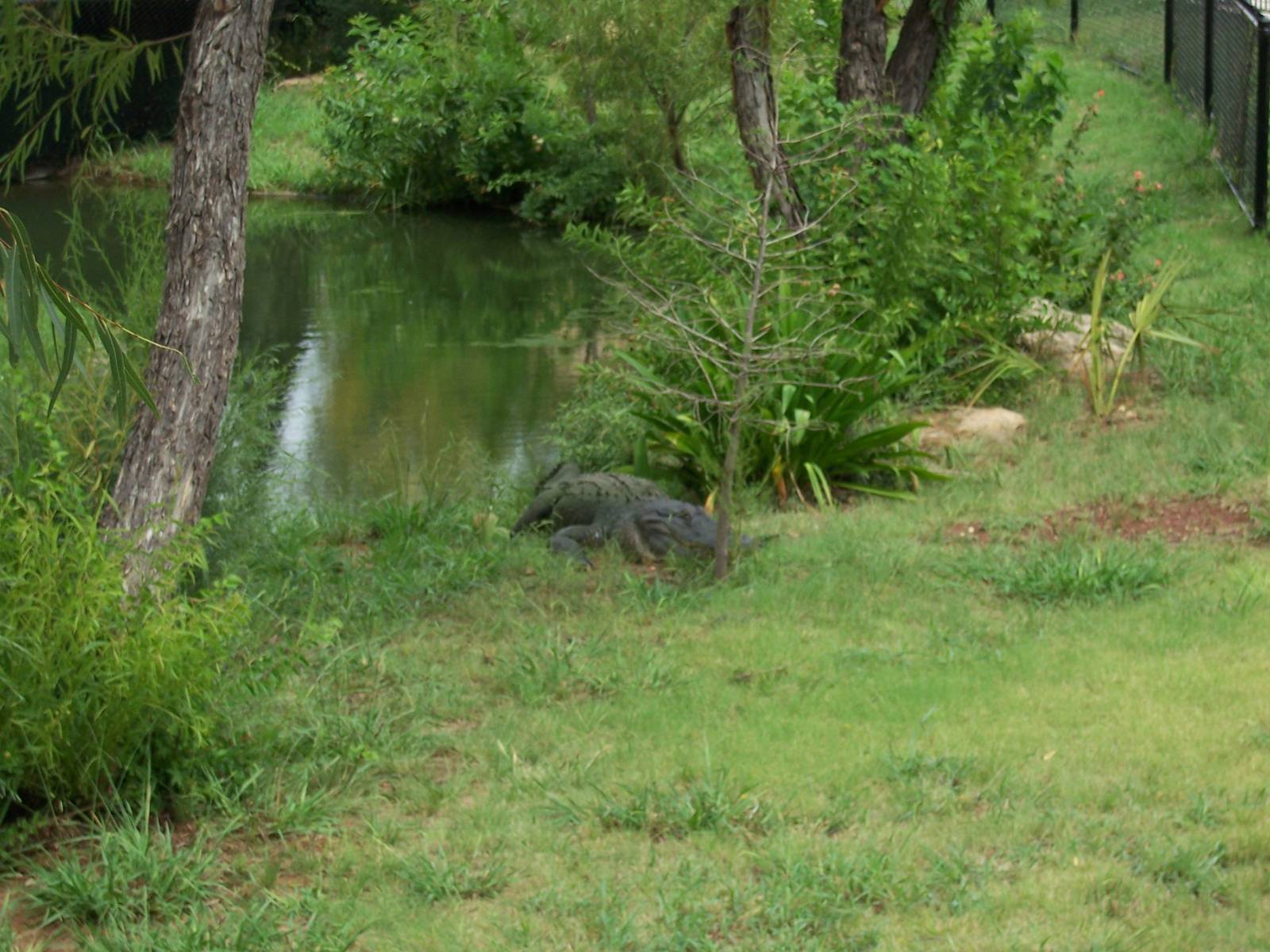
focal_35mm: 108
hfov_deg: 18.2
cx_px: 635
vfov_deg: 13.7
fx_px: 3962
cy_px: 476
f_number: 5.6
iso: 80
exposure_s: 1/180
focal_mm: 18
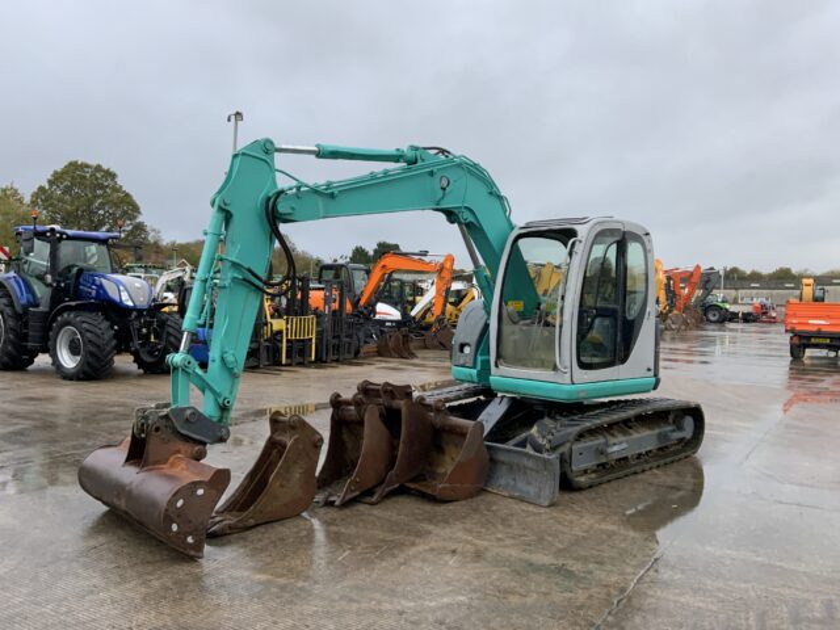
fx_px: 704
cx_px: 420
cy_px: 315
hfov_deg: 61.7
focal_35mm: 29
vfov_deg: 48.2
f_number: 1.8
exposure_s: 1/120
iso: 64
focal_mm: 3
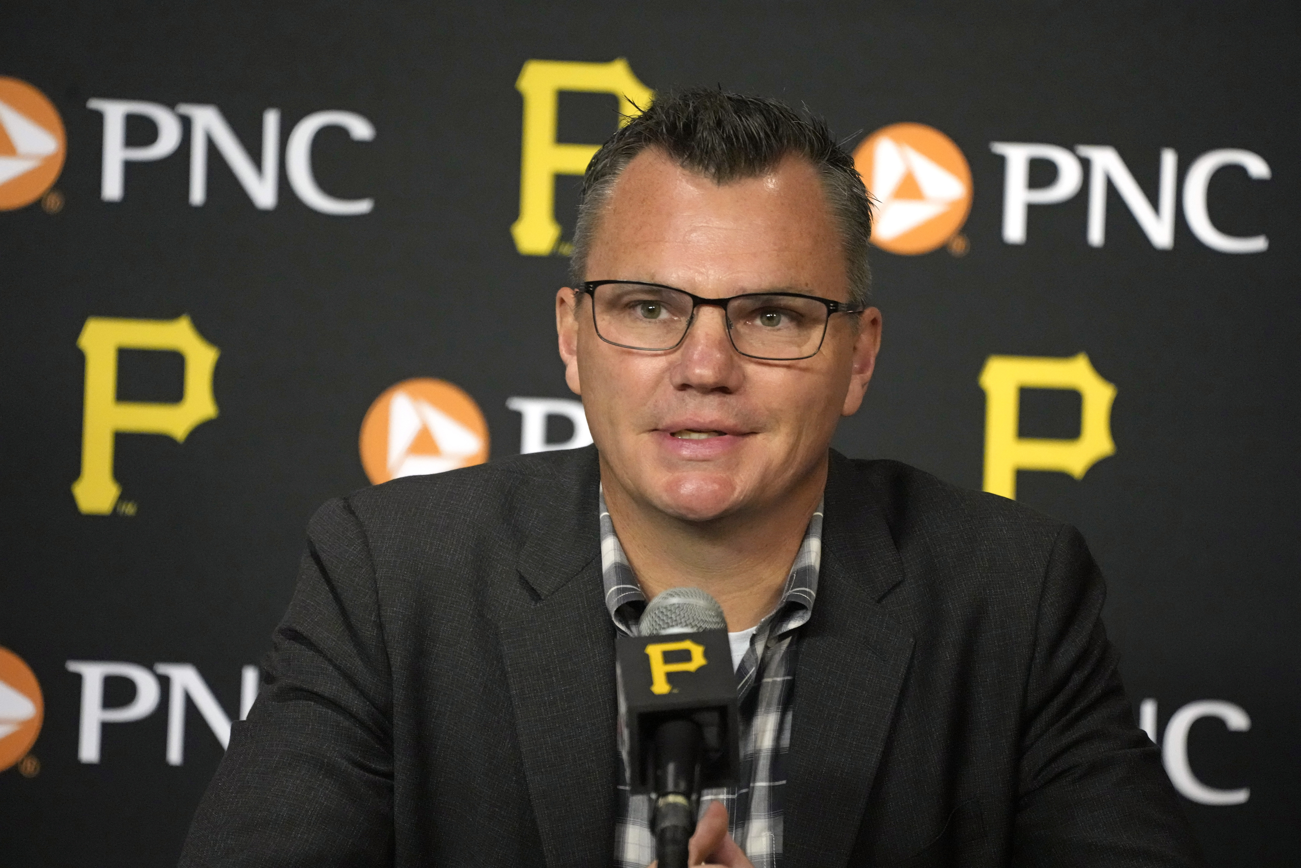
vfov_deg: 3.4
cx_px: 650
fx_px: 14454
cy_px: 434
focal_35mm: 400
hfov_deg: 5.2
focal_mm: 400
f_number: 5.6
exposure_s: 1/320
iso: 10000
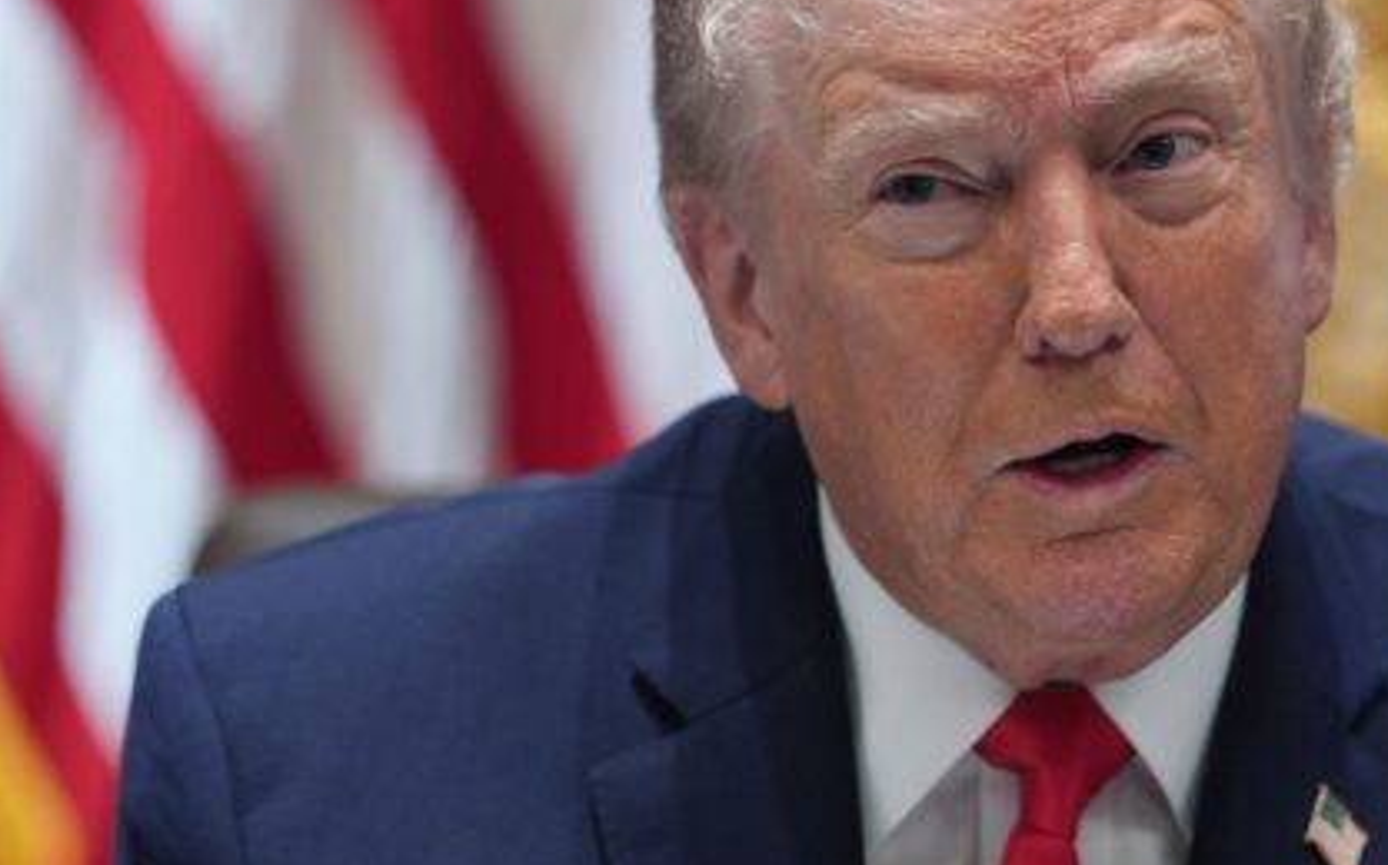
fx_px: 10660
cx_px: 1009
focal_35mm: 282
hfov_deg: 7.4
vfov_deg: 4.6
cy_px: 339
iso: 2000
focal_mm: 120
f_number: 2.2
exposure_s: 1/320
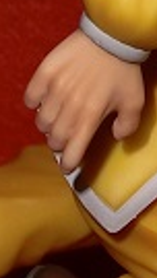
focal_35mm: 218
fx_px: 1612
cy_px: 42
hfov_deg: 5.5
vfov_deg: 9.9
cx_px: 237
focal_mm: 7.87
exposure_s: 1/60
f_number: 4.2
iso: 100
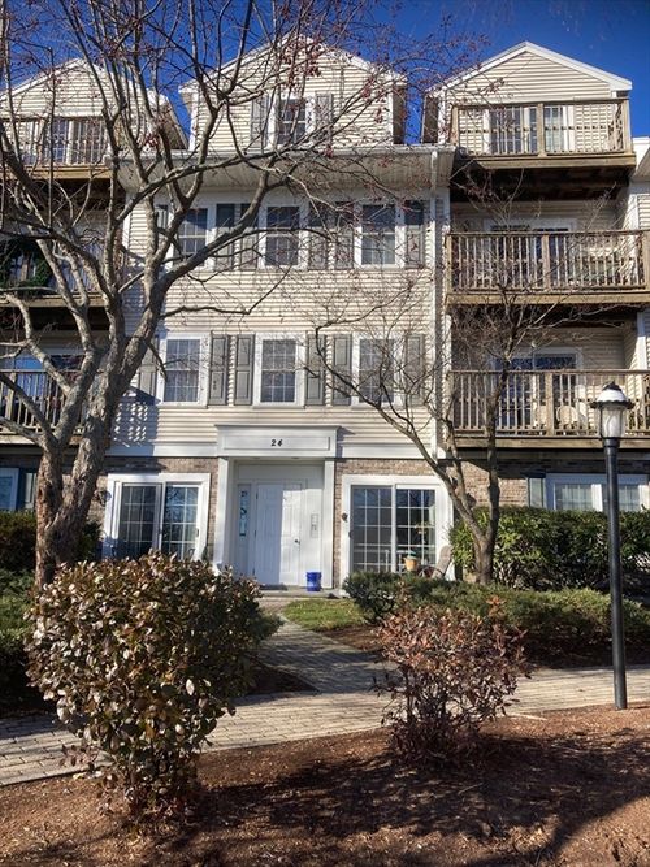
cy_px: 434
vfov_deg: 63.5
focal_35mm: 28
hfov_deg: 49.7
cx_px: 325
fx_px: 701
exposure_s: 1/1372
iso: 20
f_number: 1.8
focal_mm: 3.99
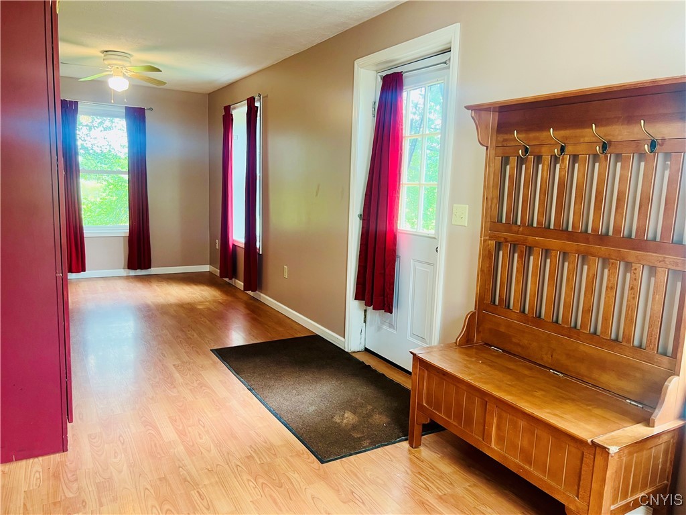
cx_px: 343
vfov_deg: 53.1
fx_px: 515
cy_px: 258
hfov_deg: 67.3
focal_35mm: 26
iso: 100
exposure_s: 1/60
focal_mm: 5.7
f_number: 1.5
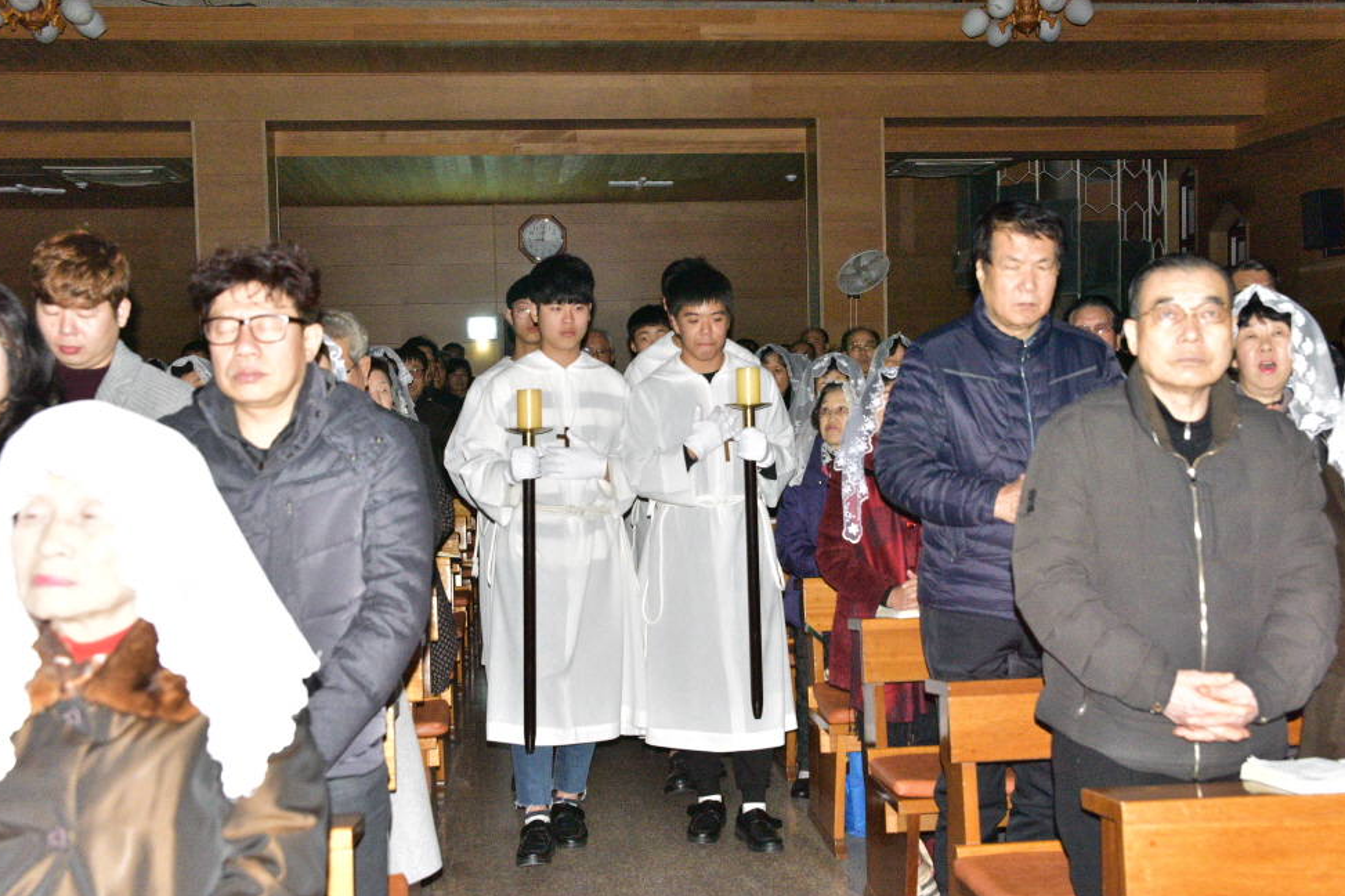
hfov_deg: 48.5
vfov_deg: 33.4
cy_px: 442
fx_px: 1494
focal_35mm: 40
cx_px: 686
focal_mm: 38
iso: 12800
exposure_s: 1/60
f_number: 5.6
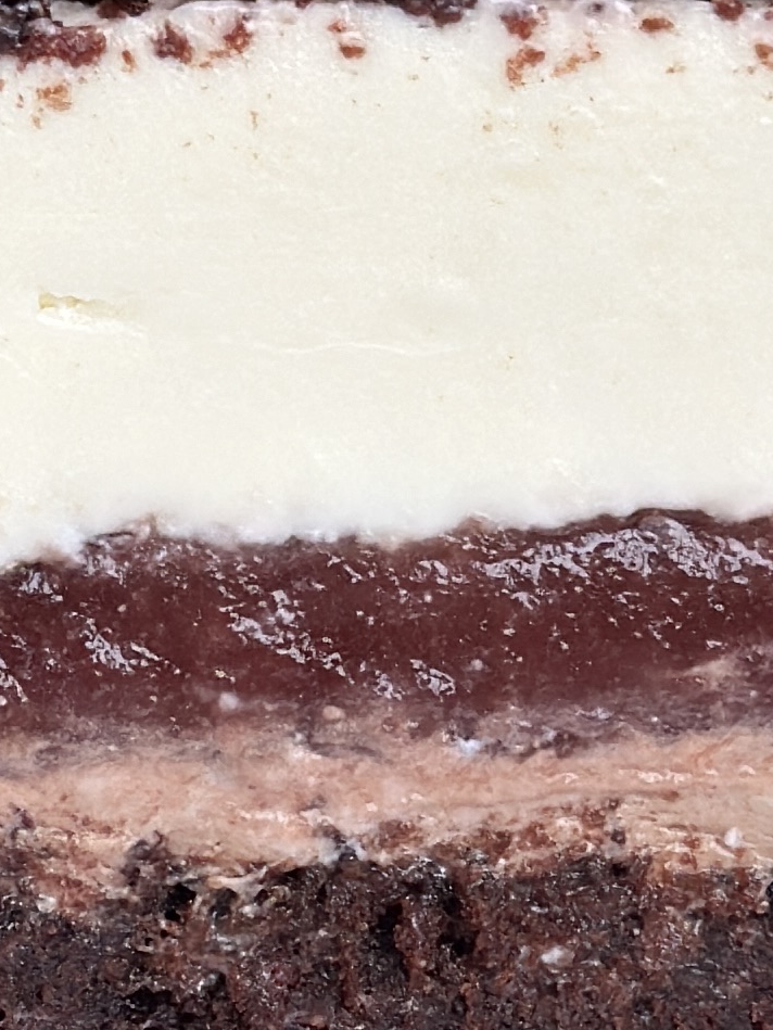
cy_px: 968
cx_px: 36
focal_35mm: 204
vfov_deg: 9.6
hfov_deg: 7.3
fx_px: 6073
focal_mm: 6.86
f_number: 1.78
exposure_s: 1/87
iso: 125
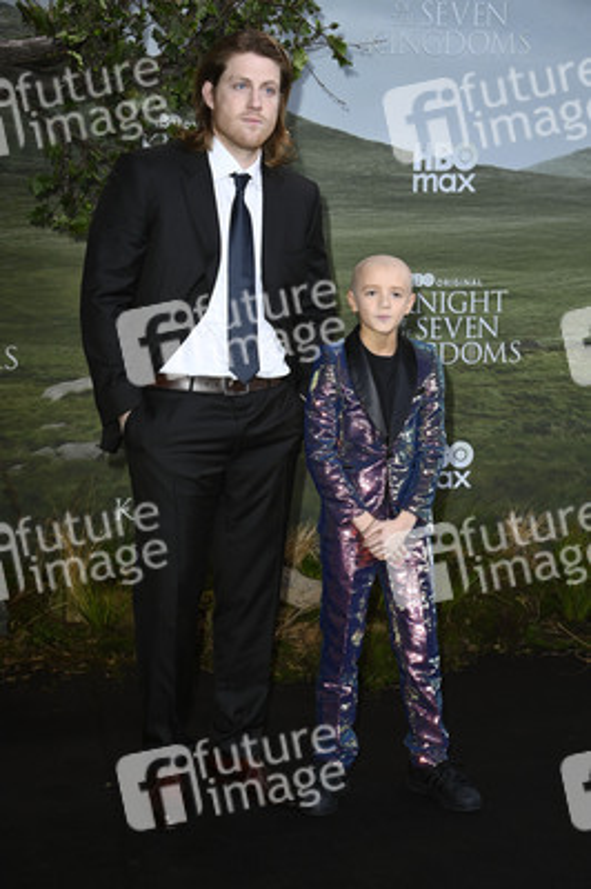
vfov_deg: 32.4
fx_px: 1529
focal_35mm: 62
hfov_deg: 21.9
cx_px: 296
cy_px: 444
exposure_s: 1/250
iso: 640
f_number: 5.6
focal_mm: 62
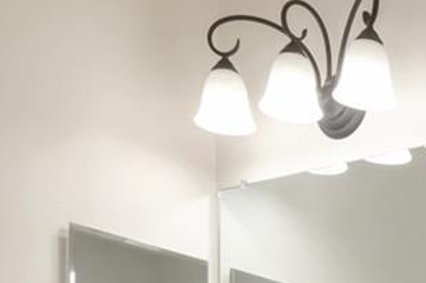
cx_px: 618
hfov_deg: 20.7
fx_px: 1012
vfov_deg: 13.8
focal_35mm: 86
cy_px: 551
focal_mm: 11
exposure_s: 1/13
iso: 1000
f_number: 22
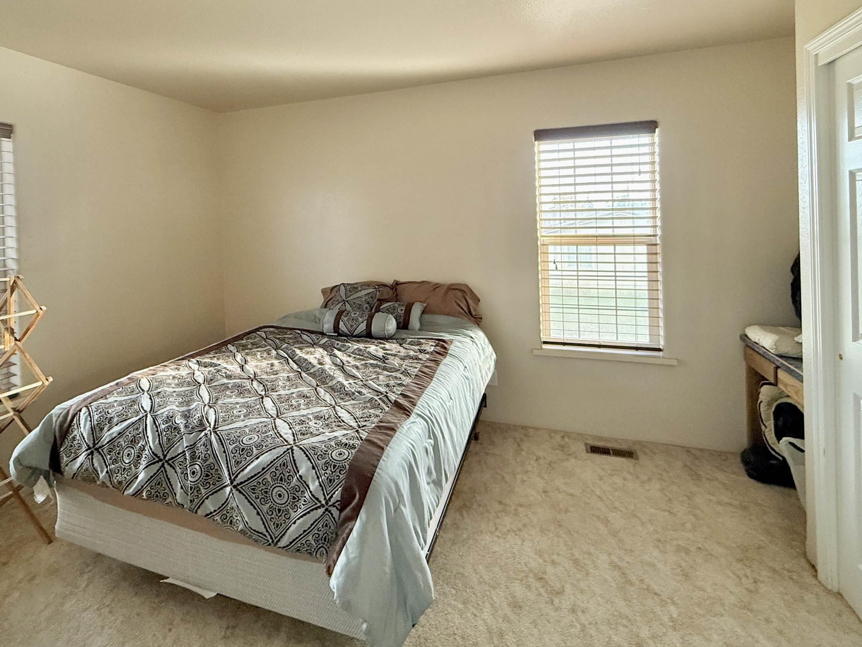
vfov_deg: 67.1
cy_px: 223
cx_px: 377
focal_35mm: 19
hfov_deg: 84.3
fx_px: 473
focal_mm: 2.22
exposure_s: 1/67
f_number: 2.2
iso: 320
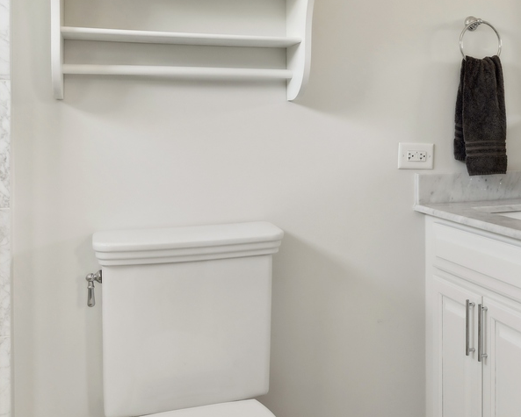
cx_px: 365
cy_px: 124
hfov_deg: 43.8
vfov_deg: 36.0
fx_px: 633
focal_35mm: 41
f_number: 8
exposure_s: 1/15
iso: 320
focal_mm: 16
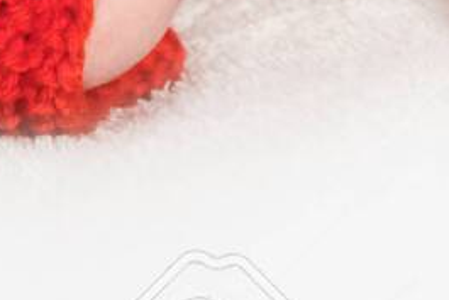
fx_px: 3182
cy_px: -350
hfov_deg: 8.0
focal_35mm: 255
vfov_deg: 5.3
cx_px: 507
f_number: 4.5
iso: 400
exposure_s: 1/80
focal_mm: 52
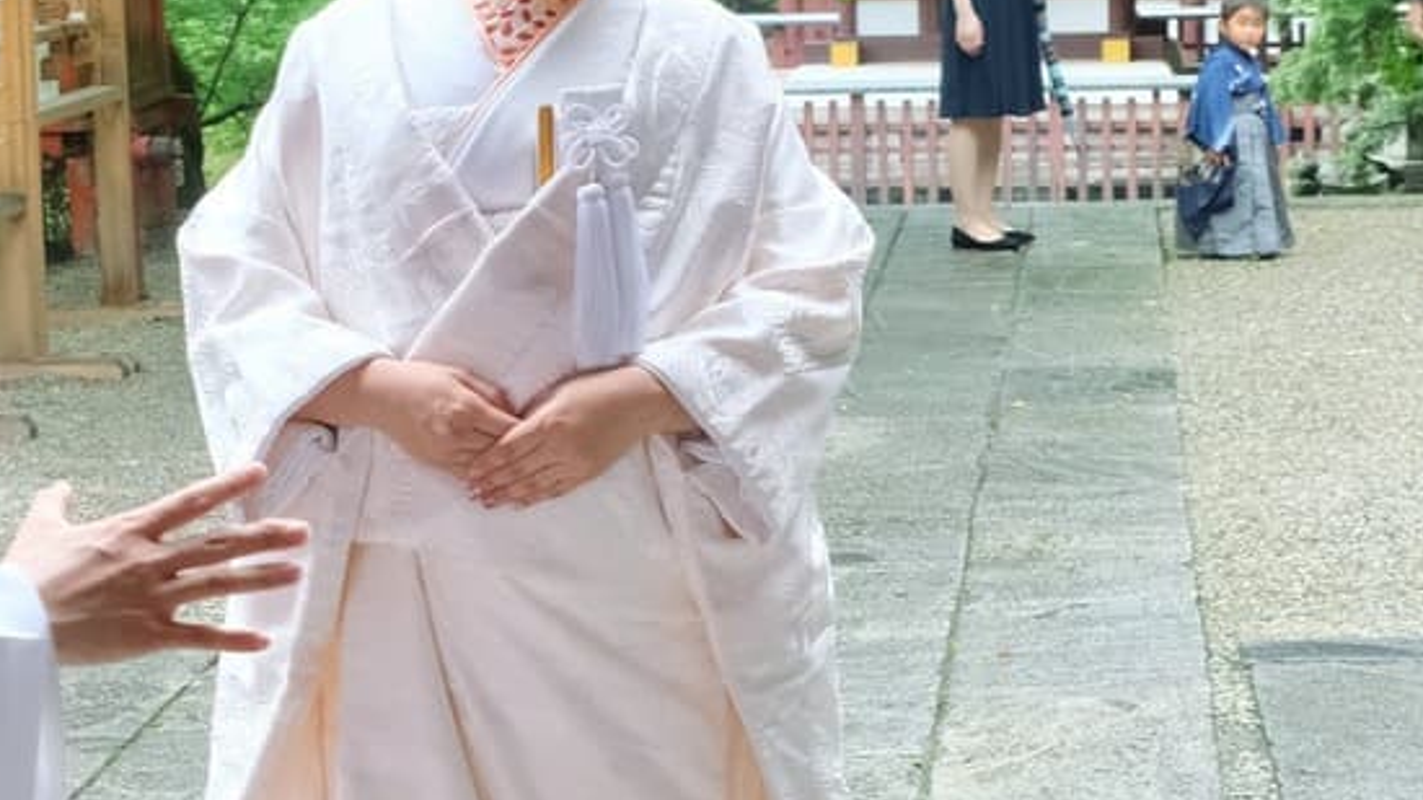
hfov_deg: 22.2
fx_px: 3621
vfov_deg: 12.6
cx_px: 618
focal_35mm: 96
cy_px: 435
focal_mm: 23.5
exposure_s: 1/125
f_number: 6.4
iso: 1600
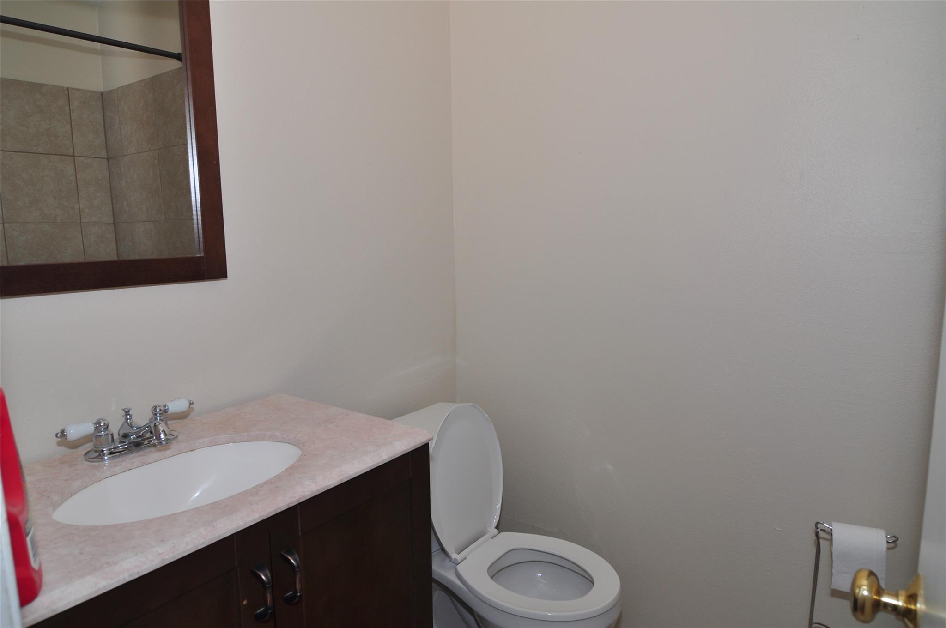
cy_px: 314
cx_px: 473
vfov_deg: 56.0
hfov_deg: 77.4
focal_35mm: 22
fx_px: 590
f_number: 7.1
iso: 200
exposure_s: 1/60
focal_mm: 15
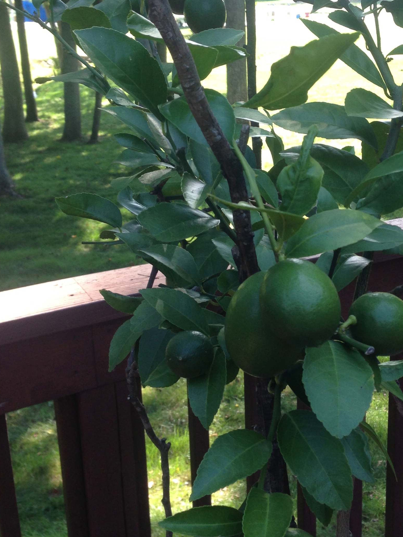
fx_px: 807
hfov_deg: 27.7
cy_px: 228
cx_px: 289
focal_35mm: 52
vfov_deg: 36.7
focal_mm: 4.13
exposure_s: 1/120
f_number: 2.4
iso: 50
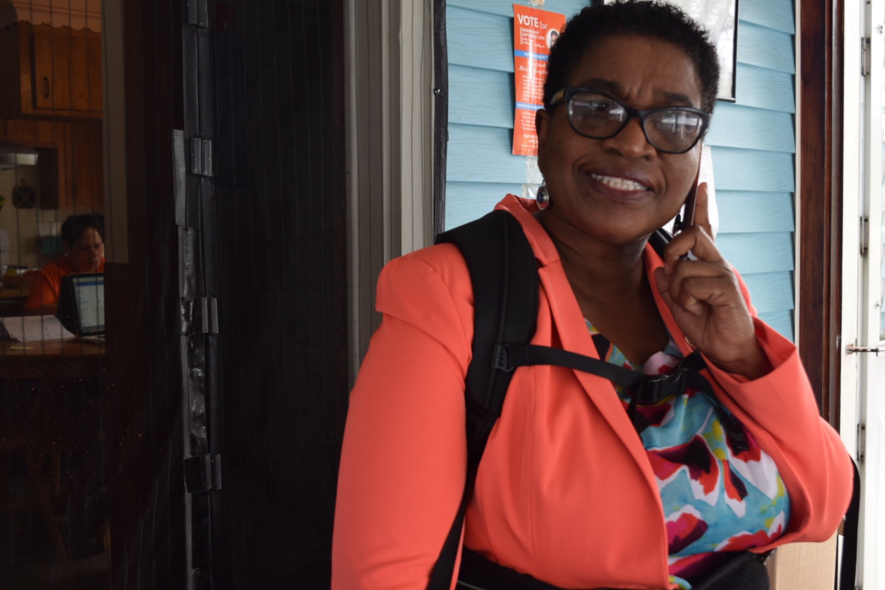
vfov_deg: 30.8
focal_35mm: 44
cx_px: 442
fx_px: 1069
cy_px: 295
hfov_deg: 45.0
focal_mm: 29
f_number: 6.3
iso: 200
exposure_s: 1/80
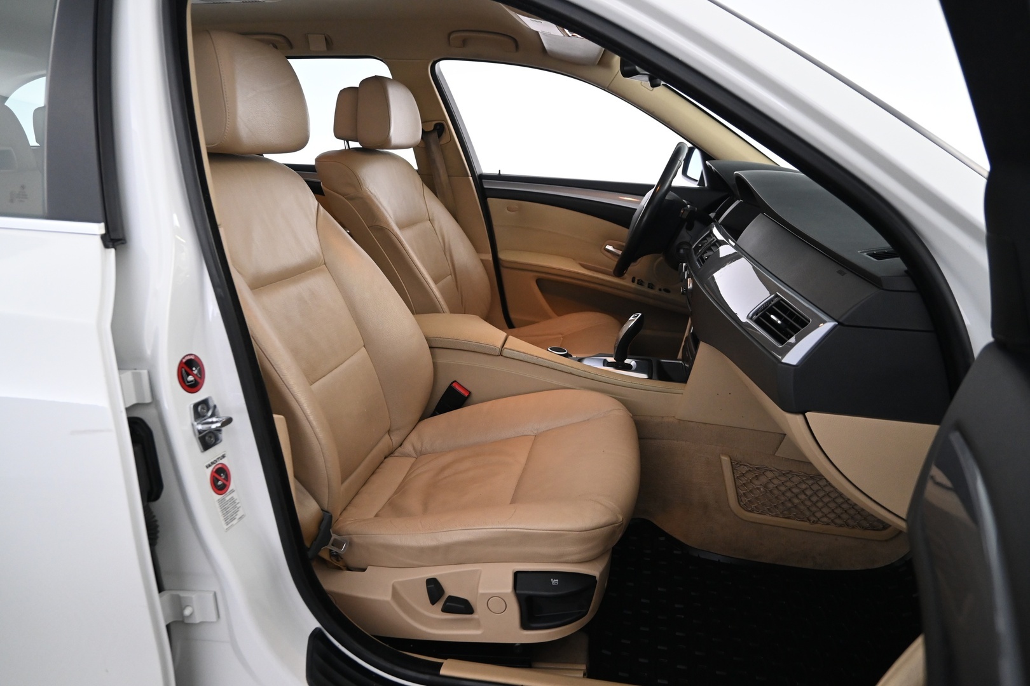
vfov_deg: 53.1
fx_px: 687
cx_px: 515
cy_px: 343
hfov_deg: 73.7
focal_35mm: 24
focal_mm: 16
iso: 1600
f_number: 3.5
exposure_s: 1/25
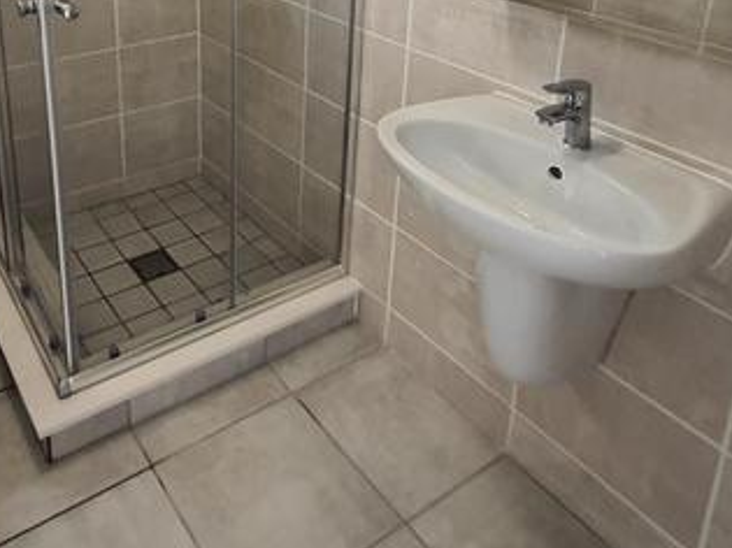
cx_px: 230
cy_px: -19
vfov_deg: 37.6
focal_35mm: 33
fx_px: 698
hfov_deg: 54.0
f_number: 2.2
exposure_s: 1/50
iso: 160
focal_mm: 1.74
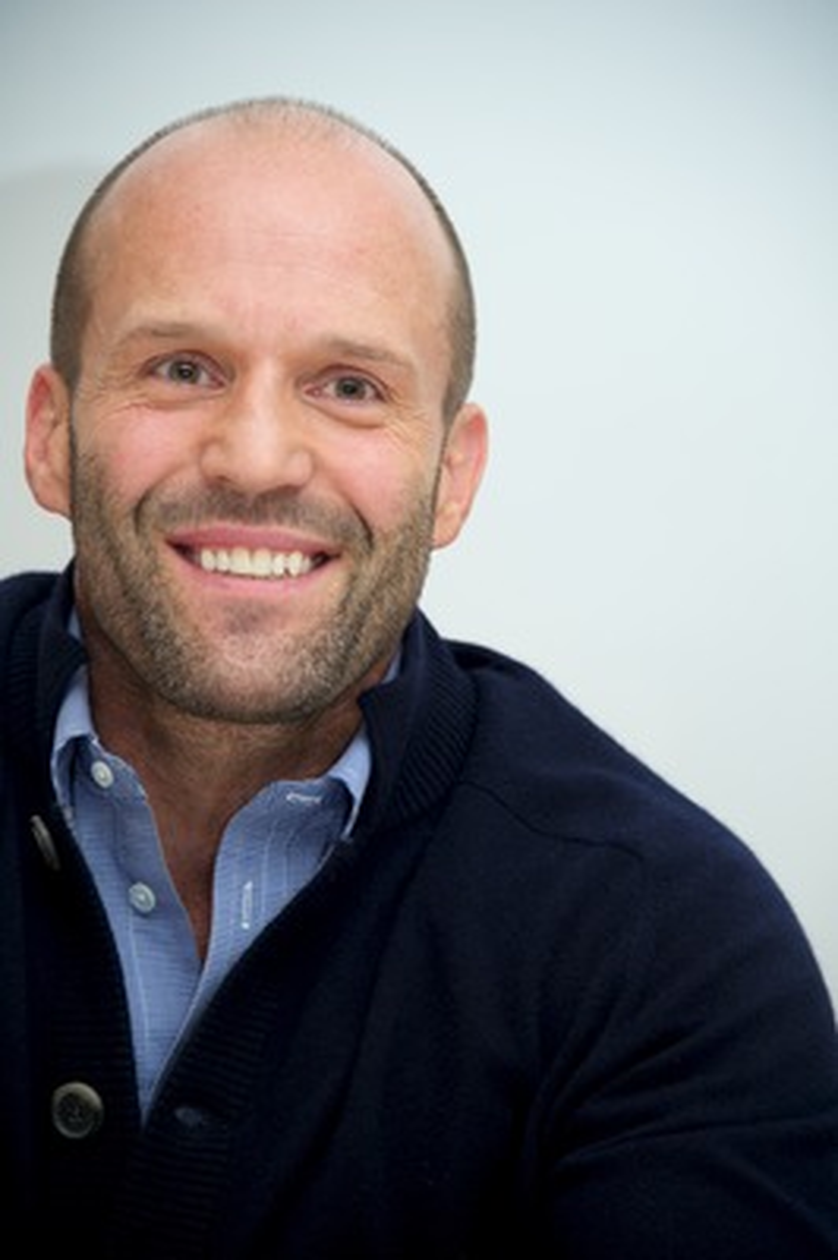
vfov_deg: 9.8
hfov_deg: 6.5
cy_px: 630
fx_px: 7345
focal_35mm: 210
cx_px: 419
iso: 500
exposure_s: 1/60
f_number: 5.6
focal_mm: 210
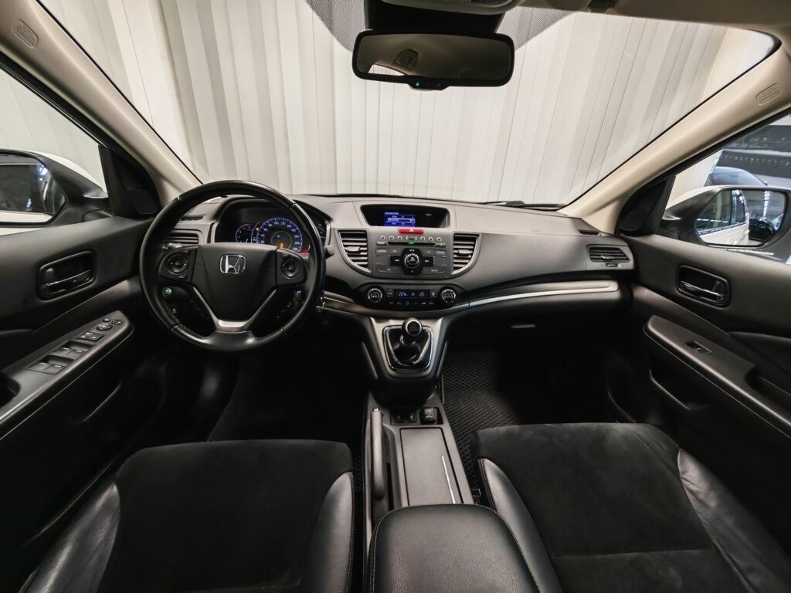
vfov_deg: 89.9
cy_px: 296
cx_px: 396
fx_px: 297
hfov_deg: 106.2
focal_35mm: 13
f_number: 2
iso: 250
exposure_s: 1/33
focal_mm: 1.82
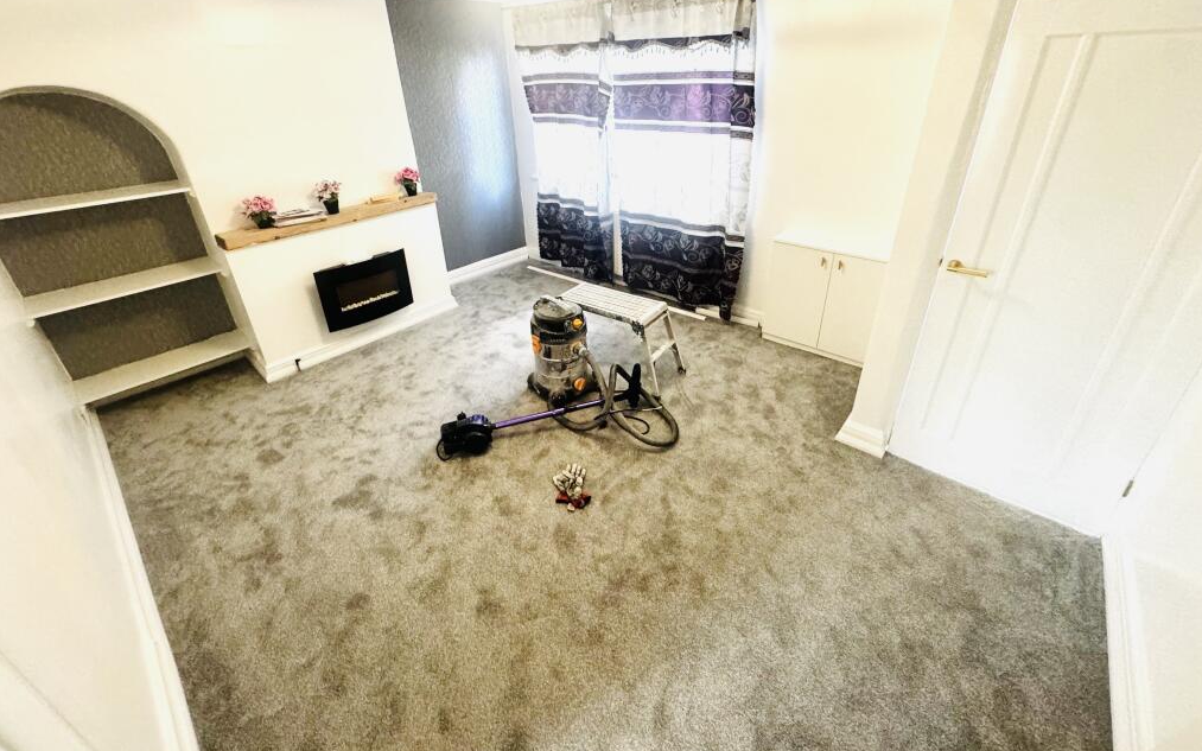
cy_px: 306
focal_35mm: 15
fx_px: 491
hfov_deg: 101.5
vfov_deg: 74.1
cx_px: 605
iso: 400
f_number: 2.2
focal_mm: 2.22
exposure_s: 1/60
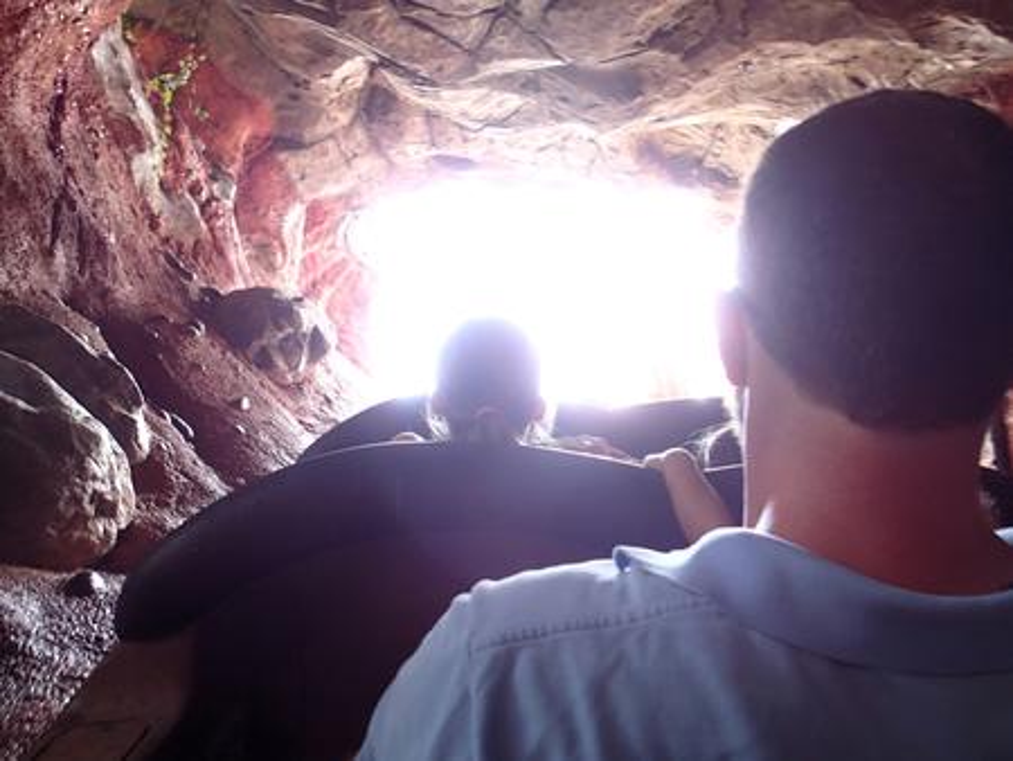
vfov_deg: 54.9
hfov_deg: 69.4
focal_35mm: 25
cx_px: 506
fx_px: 732
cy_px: 380
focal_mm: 4.5
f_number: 2
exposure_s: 1/60
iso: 125
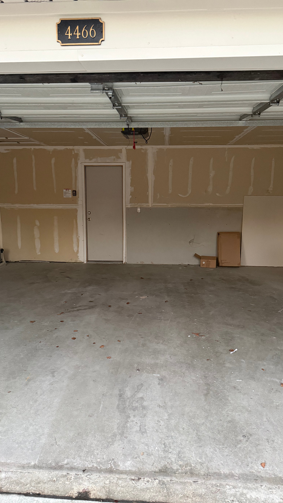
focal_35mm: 27
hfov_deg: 42.9
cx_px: 135
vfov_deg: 69.8
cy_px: 256
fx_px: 360
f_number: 1.78
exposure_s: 1/60
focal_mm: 6.76
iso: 640
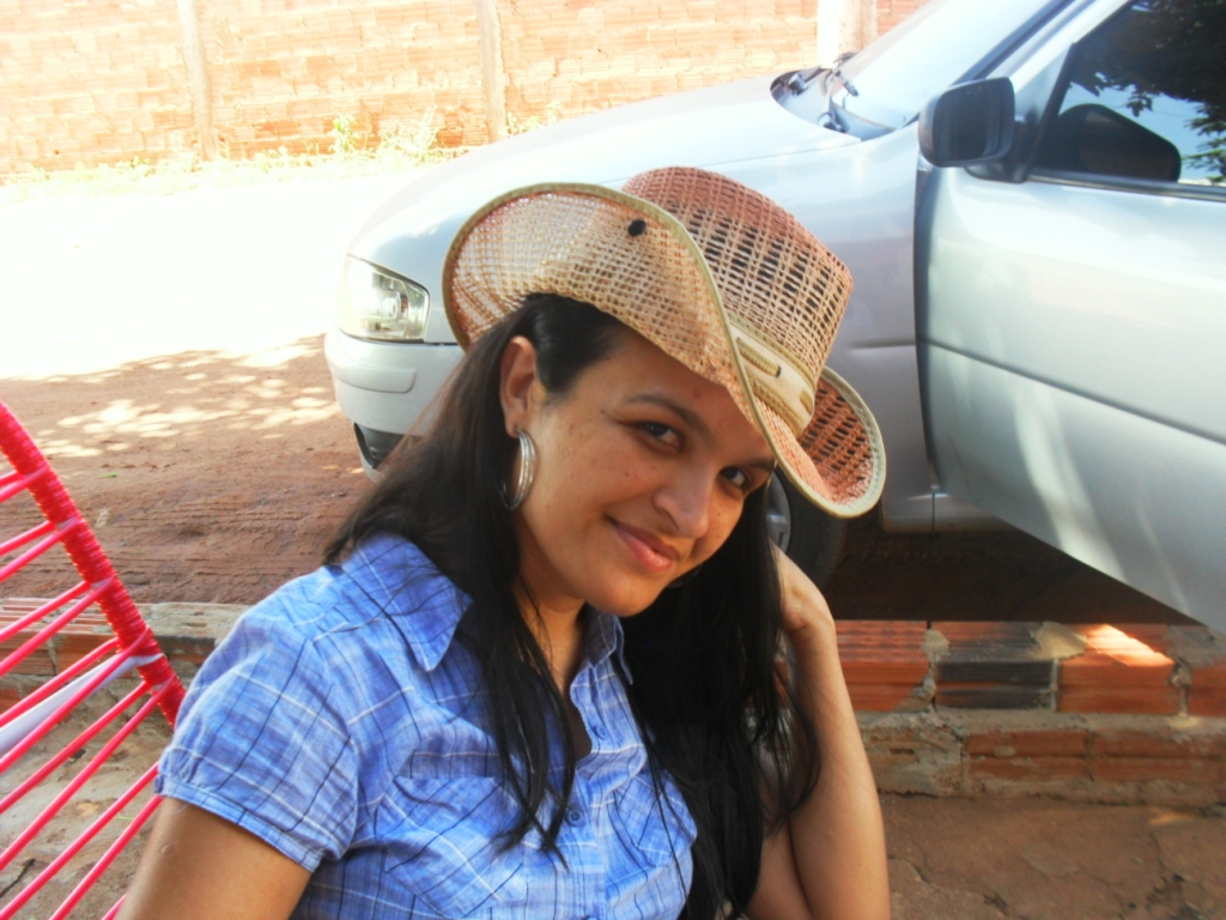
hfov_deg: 52.6
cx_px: 613
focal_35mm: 35
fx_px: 1240
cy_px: 460
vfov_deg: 40.7
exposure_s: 1/90
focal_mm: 6.3
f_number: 3.2
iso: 100
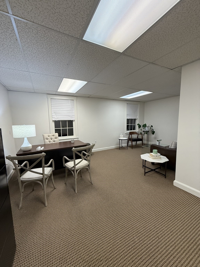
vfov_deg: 102.1
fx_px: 108
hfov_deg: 85.7
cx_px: 100
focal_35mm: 14
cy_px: 134
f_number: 2.2
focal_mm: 2.22
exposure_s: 1/120
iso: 160
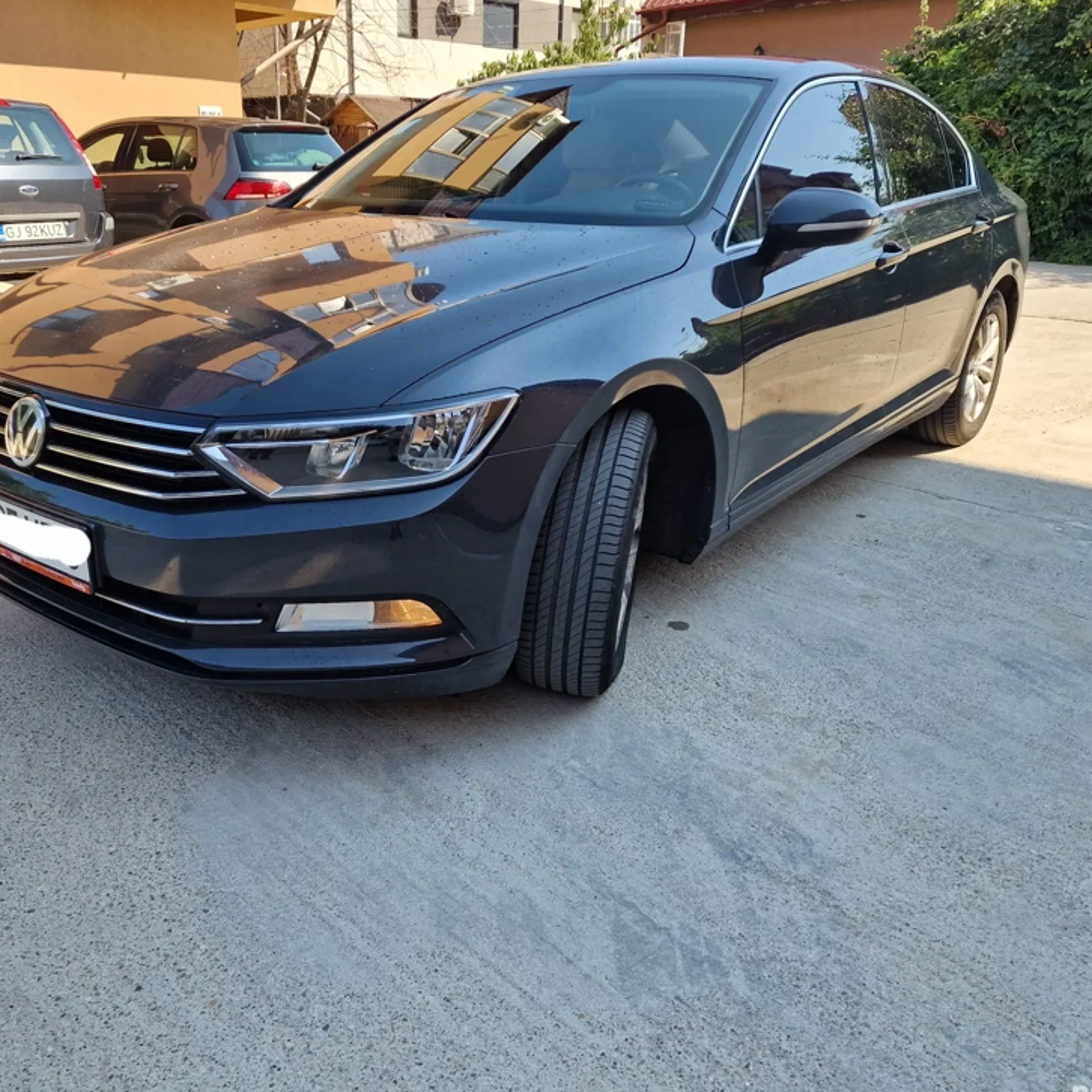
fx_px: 999
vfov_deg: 57.3
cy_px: 549
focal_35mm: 28
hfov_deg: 57.1
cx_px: 475
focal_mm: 6.4
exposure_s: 1/270
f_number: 1.8
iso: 50
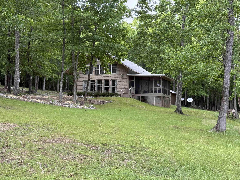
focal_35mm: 48
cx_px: 120
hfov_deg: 39.7
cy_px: 90
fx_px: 333
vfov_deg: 30.3
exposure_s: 1/354
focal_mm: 6.76
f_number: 1.78
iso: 100
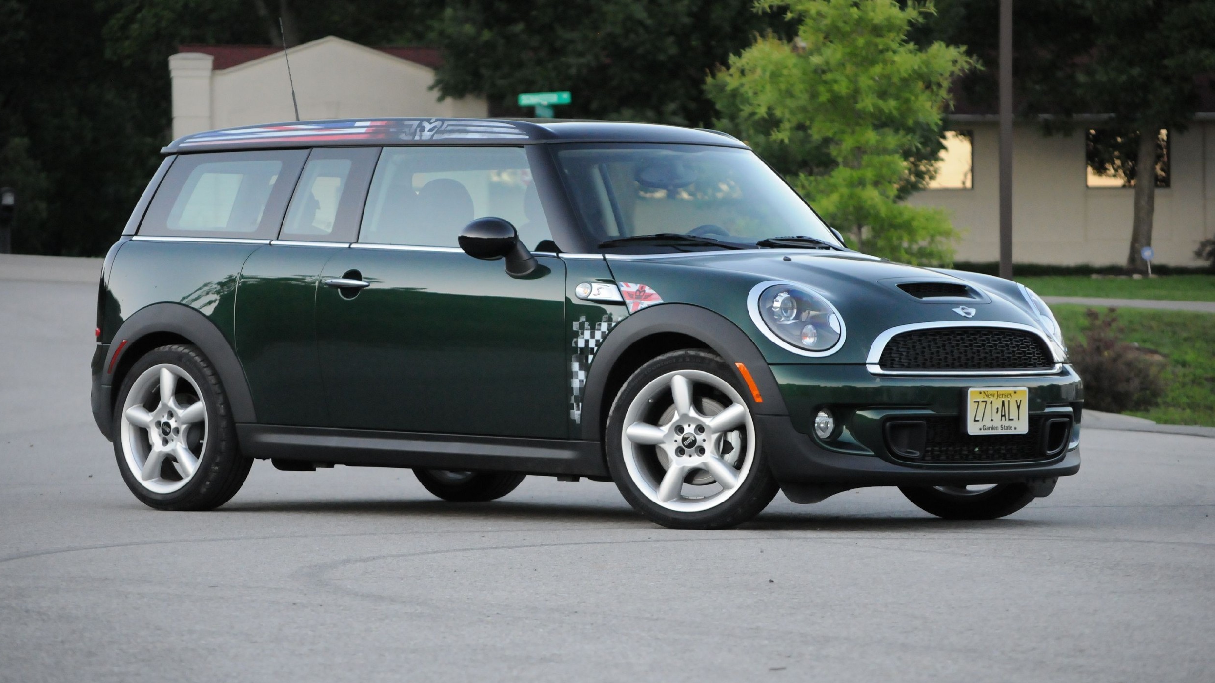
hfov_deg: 14.8
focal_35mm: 145
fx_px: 4671
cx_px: 607
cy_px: 296
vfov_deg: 8.4
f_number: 5
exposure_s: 1/400
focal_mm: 92
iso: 2000
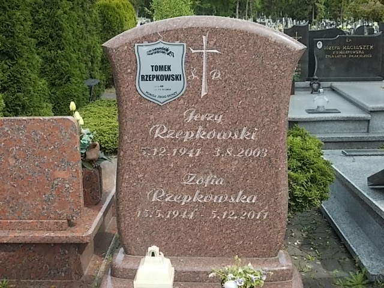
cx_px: 192
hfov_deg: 37.5
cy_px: 144
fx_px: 566
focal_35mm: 51
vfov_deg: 28.6
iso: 80
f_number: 3.6
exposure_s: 1/250
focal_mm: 7.2
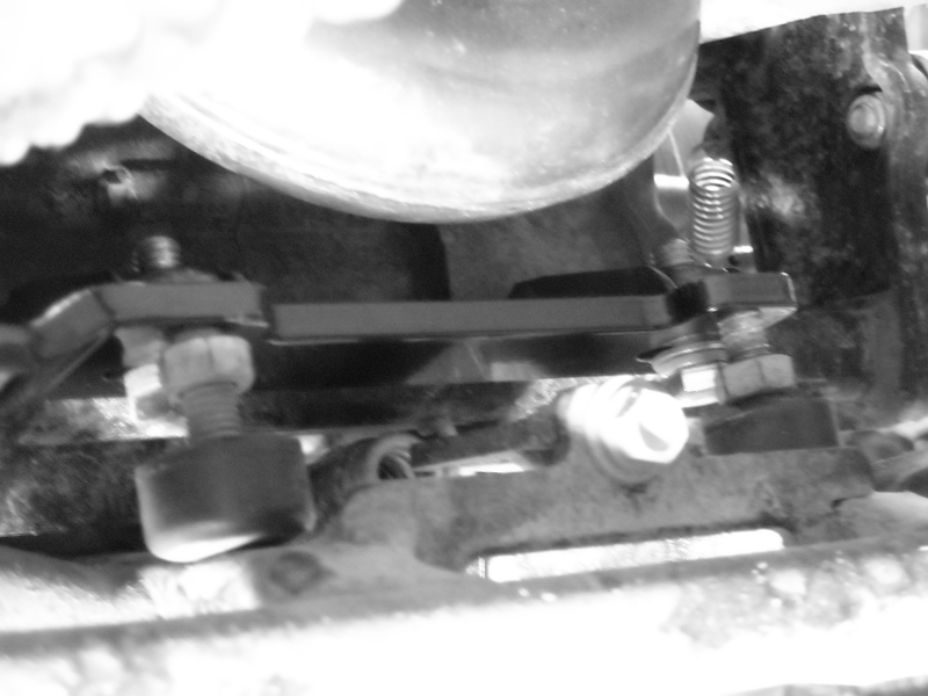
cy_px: 348
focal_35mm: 76
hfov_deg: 25.7
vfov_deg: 19.4
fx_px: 2037
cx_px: 464
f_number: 3.9
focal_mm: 12.3
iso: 800
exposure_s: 1/5
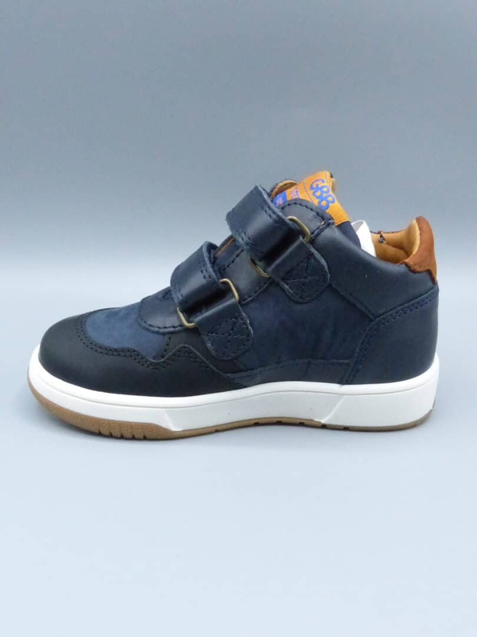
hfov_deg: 44.2
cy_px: 318
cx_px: 238
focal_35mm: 32
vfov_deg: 56.8
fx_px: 588
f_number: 4
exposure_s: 1/1600
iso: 1600
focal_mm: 5.7
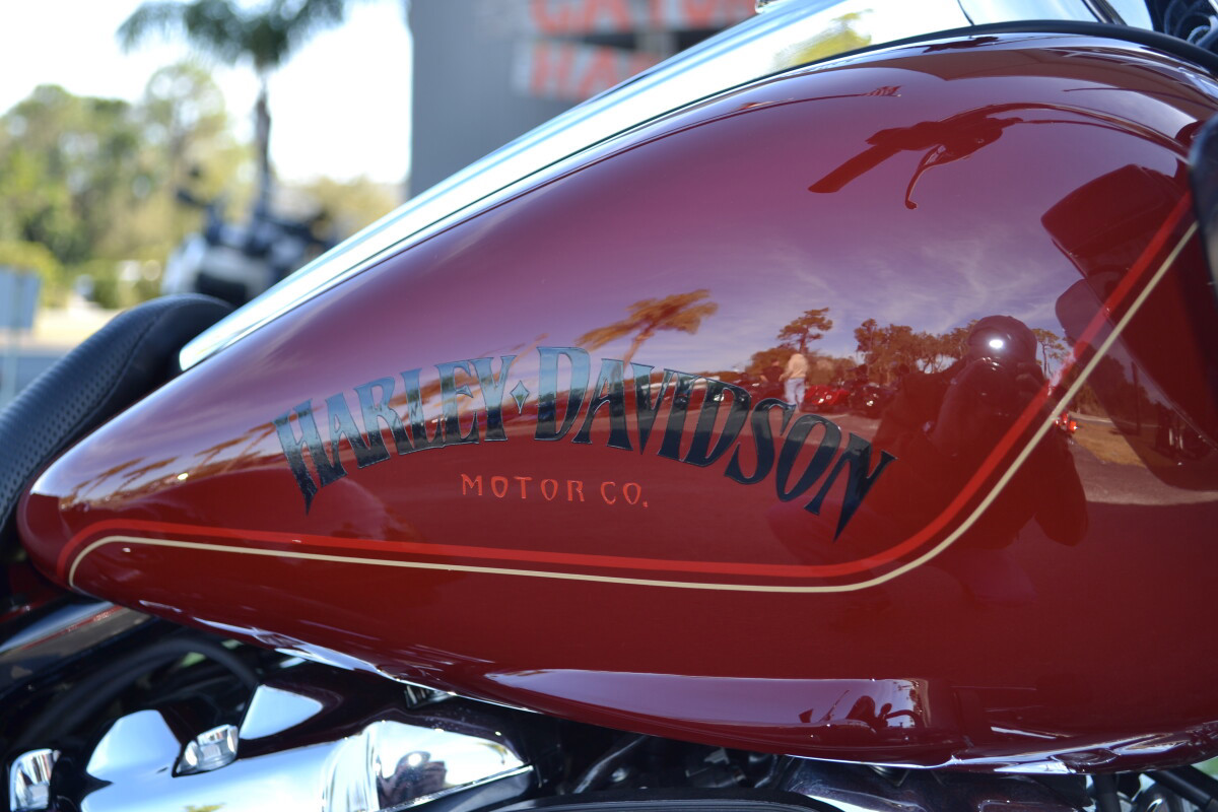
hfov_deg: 35.1
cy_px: 406
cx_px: 609
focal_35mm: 57
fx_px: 1928
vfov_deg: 23.8
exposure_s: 1/80
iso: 100
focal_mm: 38
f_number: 5
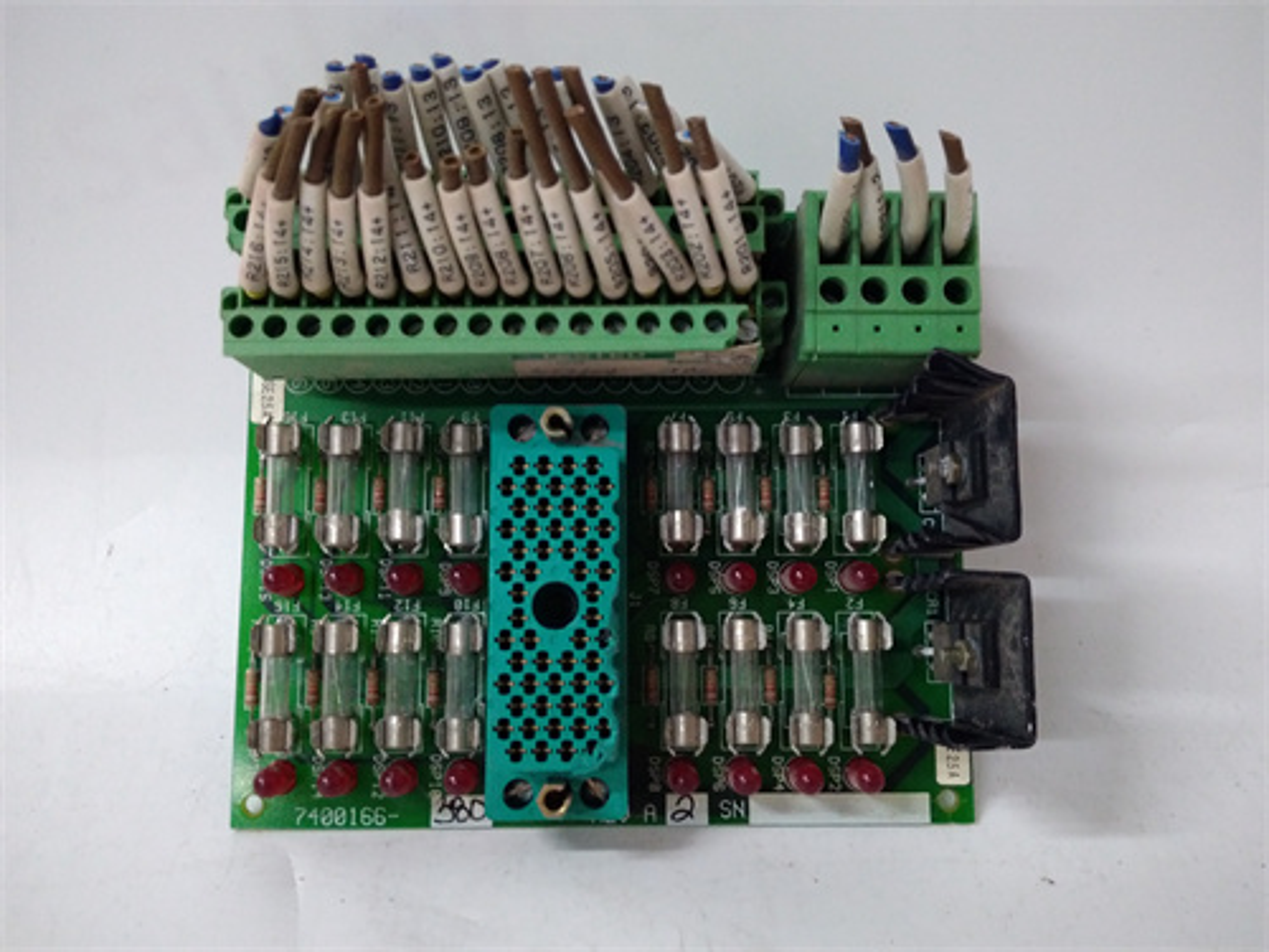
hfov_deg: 65.3
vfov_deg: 51.4
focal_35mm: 27
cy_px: 476
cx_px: 634
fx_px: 990
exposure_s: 1/33
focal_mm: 3.79
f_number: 2
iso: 636
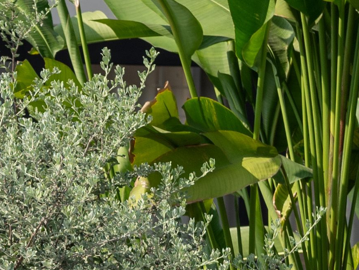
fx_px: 3984
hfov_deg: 5.1
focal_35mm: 384
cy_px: 425
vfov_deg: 3.9
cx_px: -167
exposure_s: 1/640
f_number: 5.6
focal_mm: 58
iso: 100
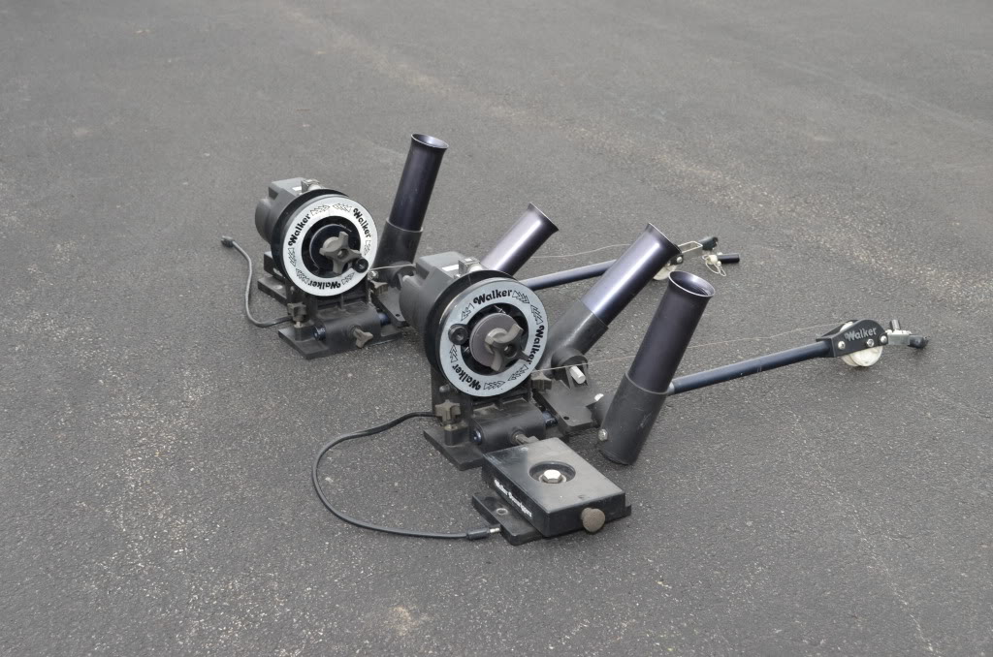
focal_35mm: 48
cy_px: 328
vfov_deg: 27.9
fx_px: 1321
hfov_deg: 41.2
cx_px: 496
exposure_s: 1/160
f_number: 6.3
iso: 250
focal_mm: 32
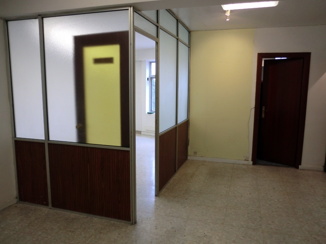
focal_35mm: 27
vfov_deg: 51.4
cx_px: 163
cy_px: 122
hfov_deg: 65.3
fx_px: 254
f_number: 3.2
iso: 100
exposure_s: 1/60
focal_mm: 4.9
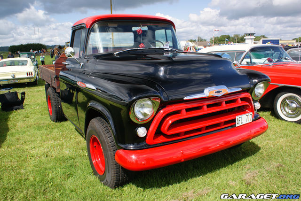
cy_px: 100
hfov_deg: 61.9
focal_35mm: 30
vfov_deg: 43.7
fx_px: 251
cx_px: 150
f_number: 8
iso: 100
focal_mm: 20
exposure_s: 1/60
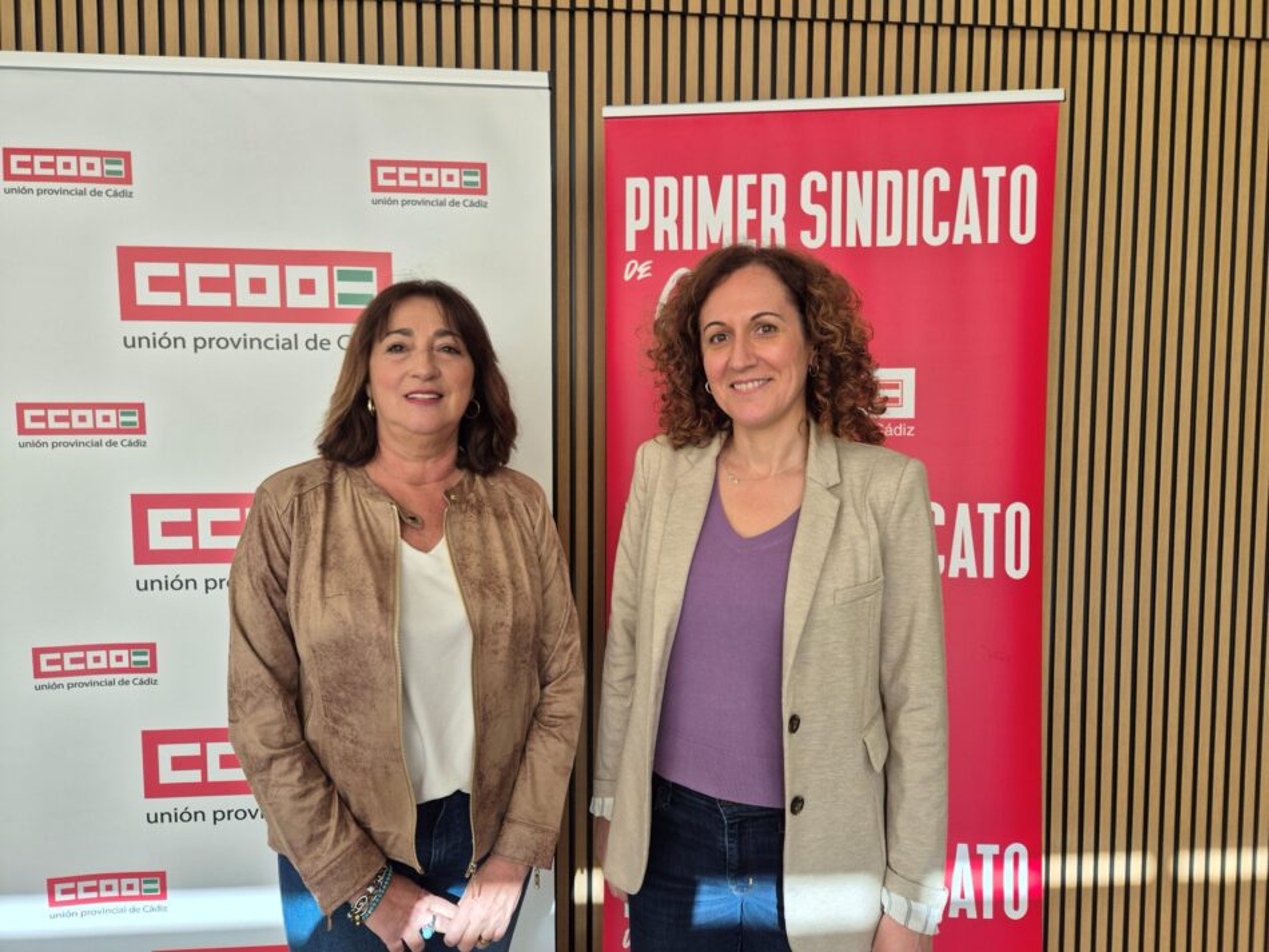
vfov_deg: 58.9
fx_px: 843
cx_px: 634
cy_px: 476
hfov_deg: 73.9
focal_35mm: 23
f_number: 1.8
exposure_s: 1/100
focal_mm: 5.4
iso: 50
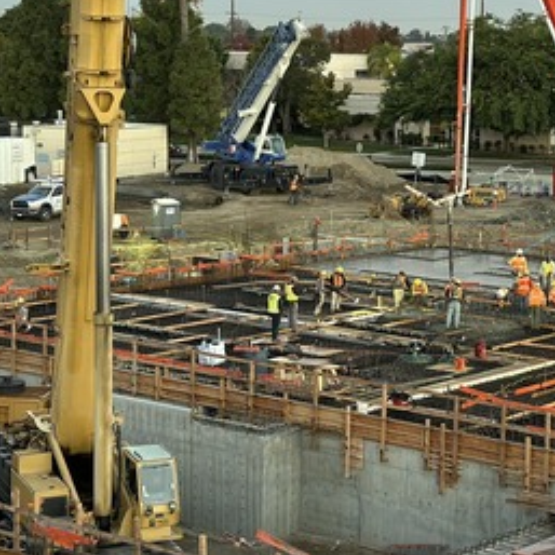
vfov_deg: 18.4
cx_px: 490
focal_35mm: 94
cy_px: 193
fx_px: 1705
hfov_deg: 18.2
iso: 125
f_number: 1.78
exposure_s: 1/60
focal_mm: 6.86
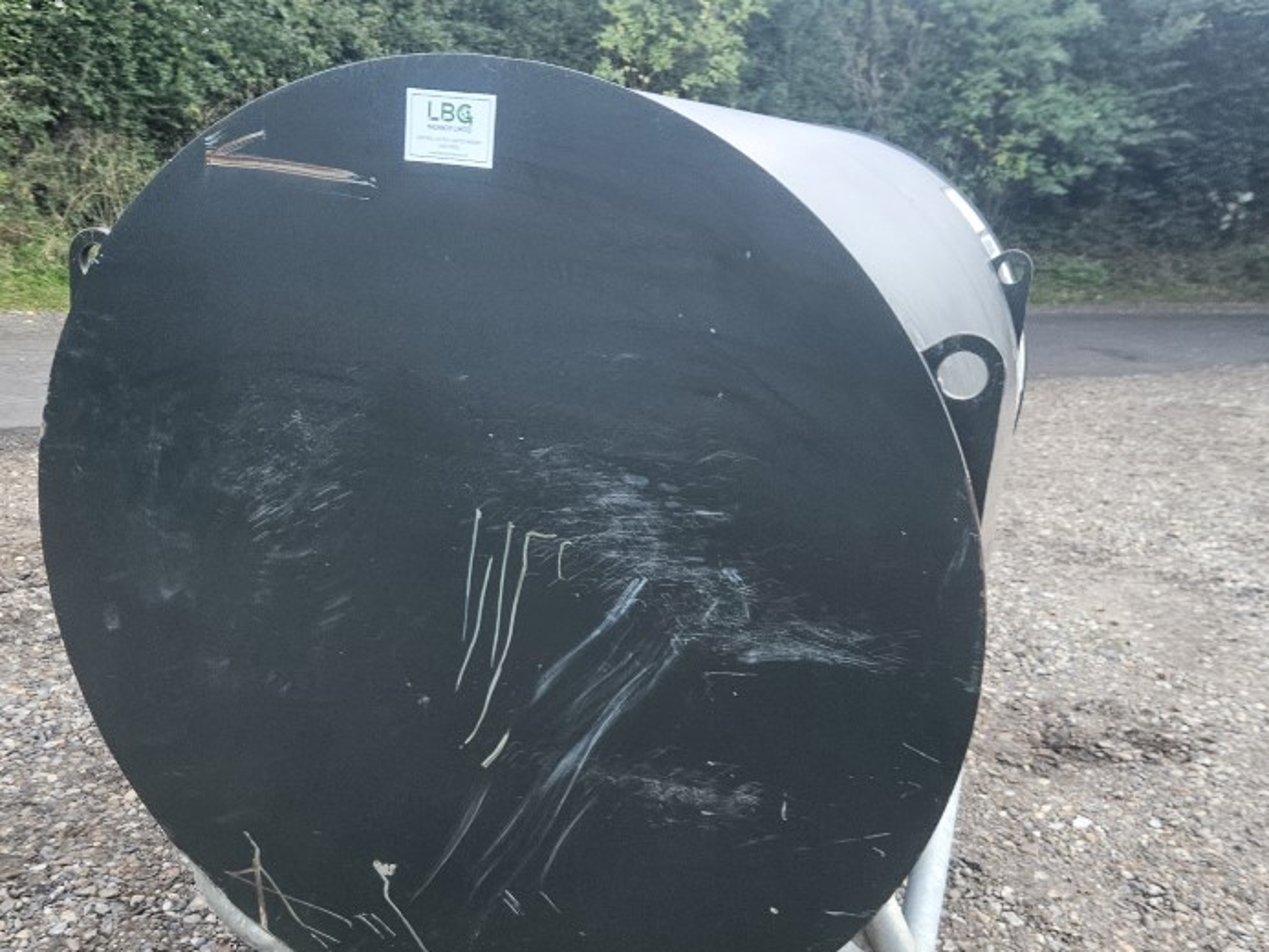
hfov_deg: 53.9
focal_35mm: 34
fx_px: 1247
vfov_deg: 41.6
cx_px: 586
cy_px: 582
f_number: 1.8
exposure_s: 1/100
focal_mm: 5.4
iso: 320
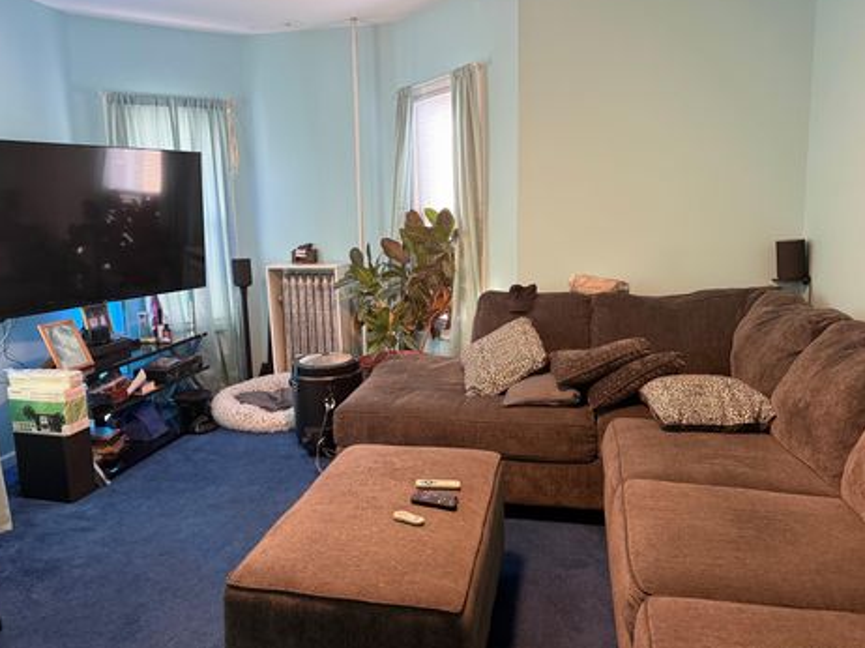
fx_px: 649
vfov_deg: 53.0
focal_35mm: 26
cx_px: 408
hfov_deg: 67.3
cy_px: 323
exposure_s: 1/60
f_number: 1.78
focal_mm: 6.76
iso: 400
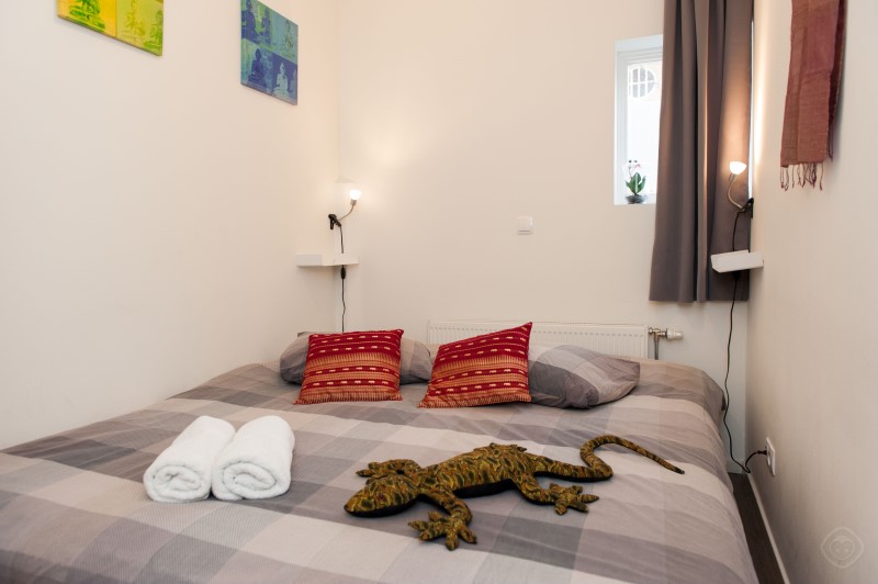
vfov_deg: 53.1
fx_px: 585
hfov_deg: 73.8
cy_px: 292
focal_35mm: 24
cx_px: 439
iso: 800
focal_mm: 24
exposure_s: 1/60
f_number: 4
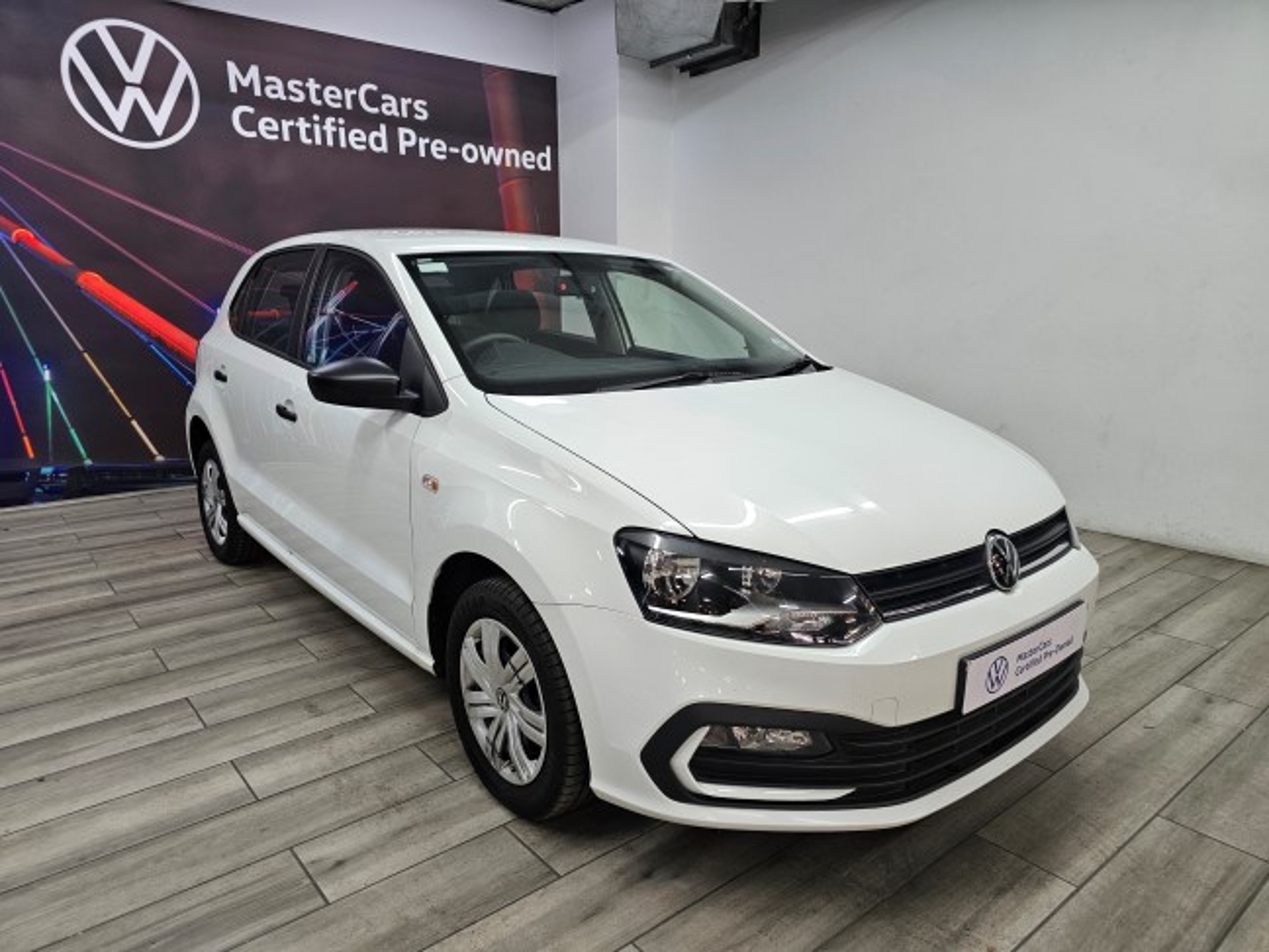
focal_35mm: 23
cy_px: 476
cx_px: 634
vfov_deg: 58.9
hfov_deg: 73.9
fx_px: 843
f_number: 1.7
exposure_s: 1/100
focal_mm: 6.3
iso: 200
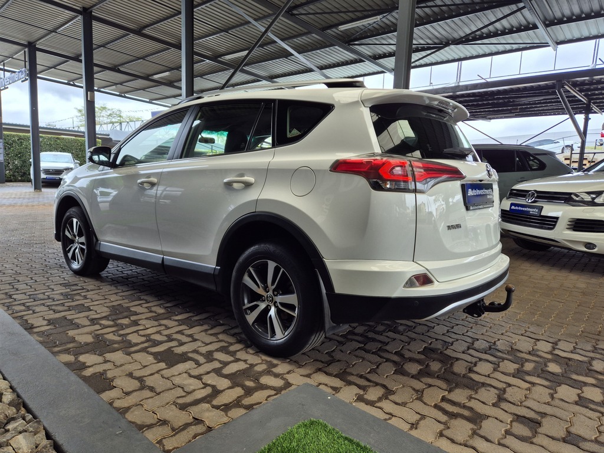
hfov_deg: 73.9
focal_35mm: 23
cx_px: 302
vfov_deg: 58.9
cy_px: 226
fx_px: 401
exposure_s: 1/207
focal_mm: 5.4
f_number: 1.8
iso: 25
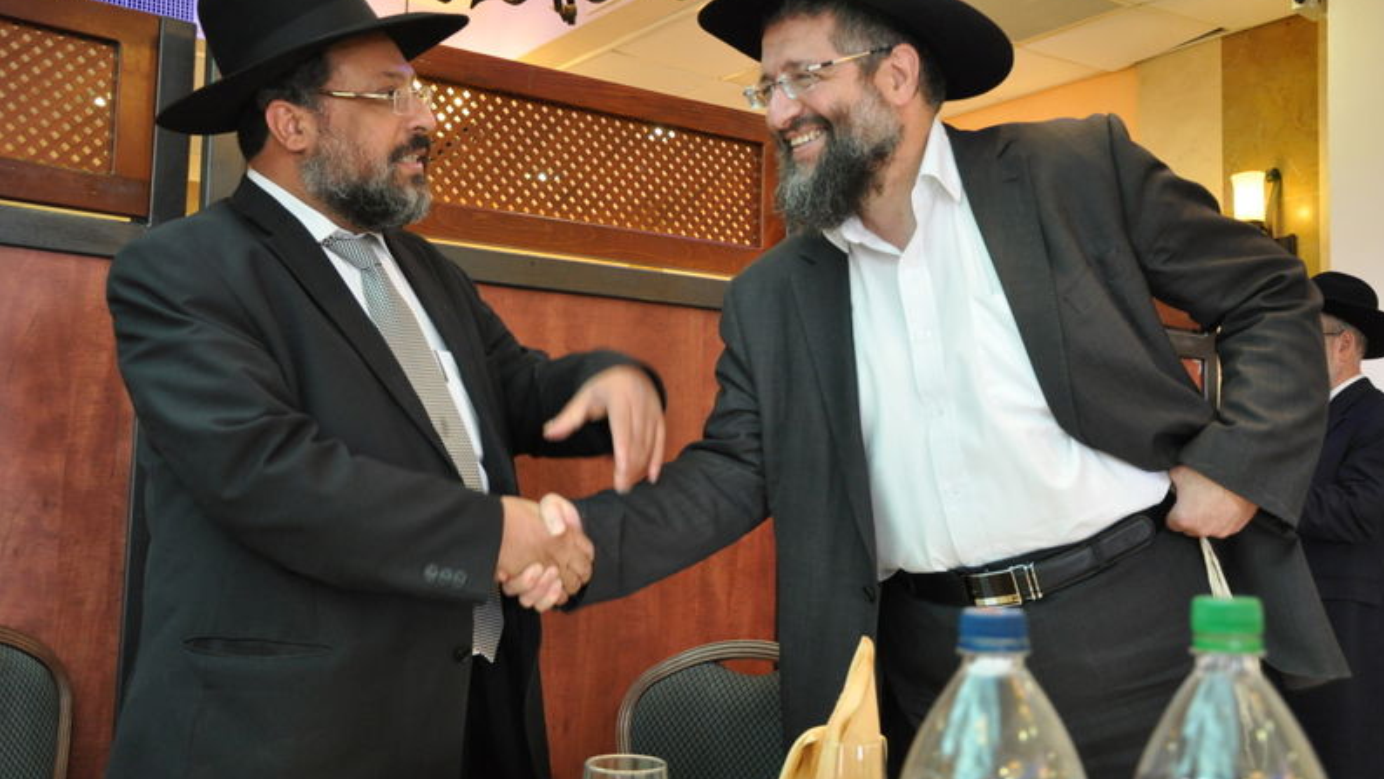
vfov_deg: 30.1
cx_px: 695
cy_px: 396
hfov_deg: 51.0
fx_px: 1451
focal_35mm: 40
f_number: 6.3
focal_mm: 25
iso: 1000
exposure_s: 1/60
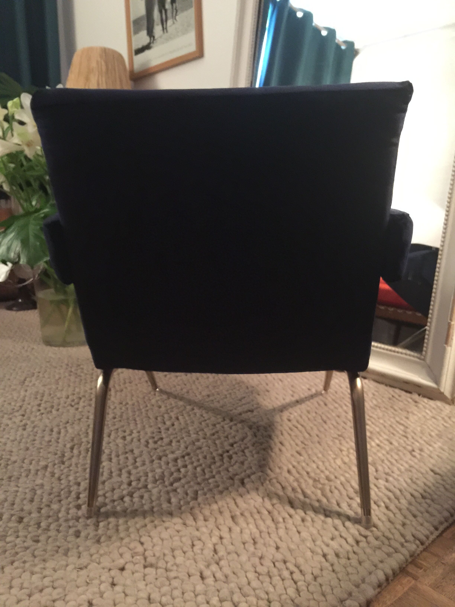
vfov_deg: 61.7
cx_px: 228
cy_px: 304
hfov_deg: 48.2
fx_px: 508
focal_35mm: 29
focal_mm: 4.15
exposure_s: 1/8
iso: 200
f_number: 2.2
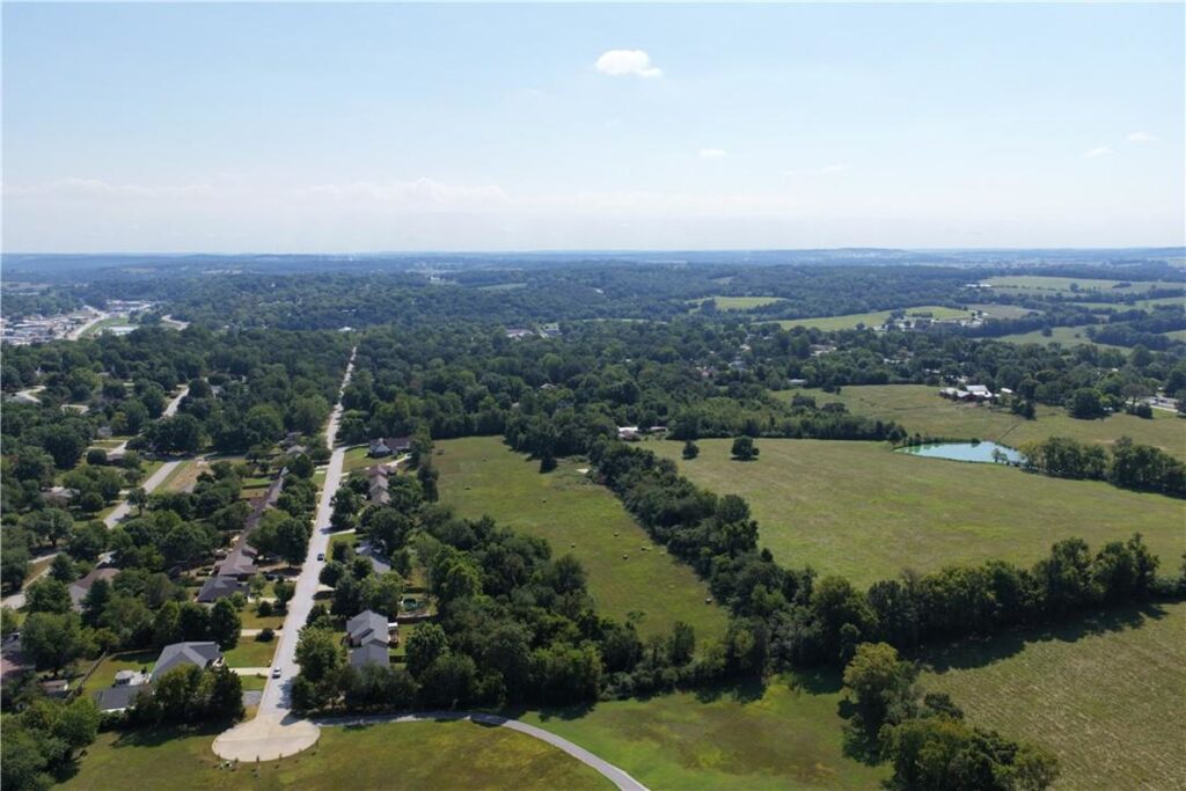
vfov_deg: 46.4
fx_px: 923
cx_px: 593
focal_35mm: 28
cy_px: 396
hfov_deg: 65.5
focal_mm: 14.45
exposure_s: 1/1000
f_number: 2.8
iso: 100
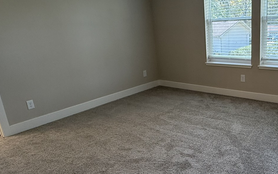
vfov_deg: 39.4
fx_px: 242
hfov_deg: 57.5
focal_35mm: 32
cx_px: 198
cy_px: 93
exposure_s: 1/120
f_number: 2.2
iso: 160
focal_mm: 2.22
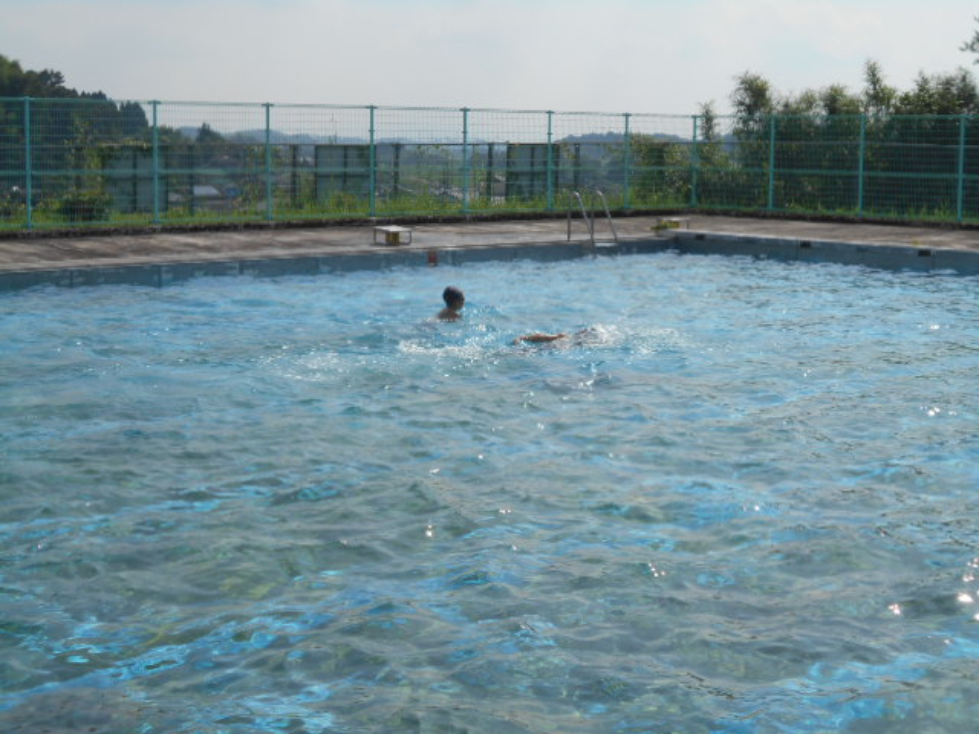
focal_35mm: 58
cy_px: 367
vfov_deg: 25.2
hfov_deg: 33.2
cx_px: 490
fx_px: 1640
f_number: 4.9
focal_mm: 10
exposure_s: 1/1250
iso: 80
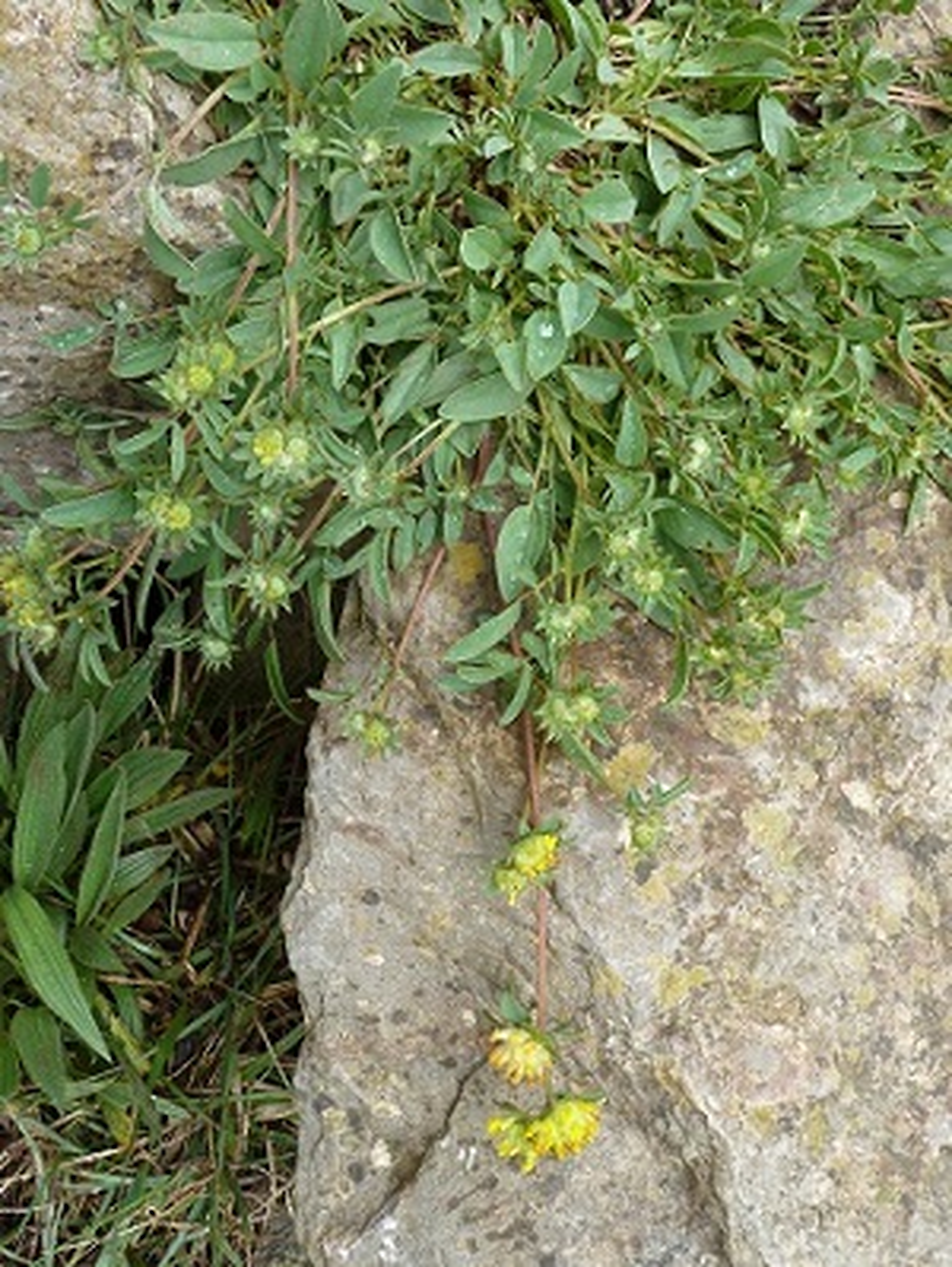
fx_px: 1464
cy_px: 634
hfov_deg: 36.0
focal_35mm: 40
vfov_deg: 46.8
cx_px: 476
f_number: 3.6
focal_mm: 6.5
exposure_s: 1/100
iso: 80
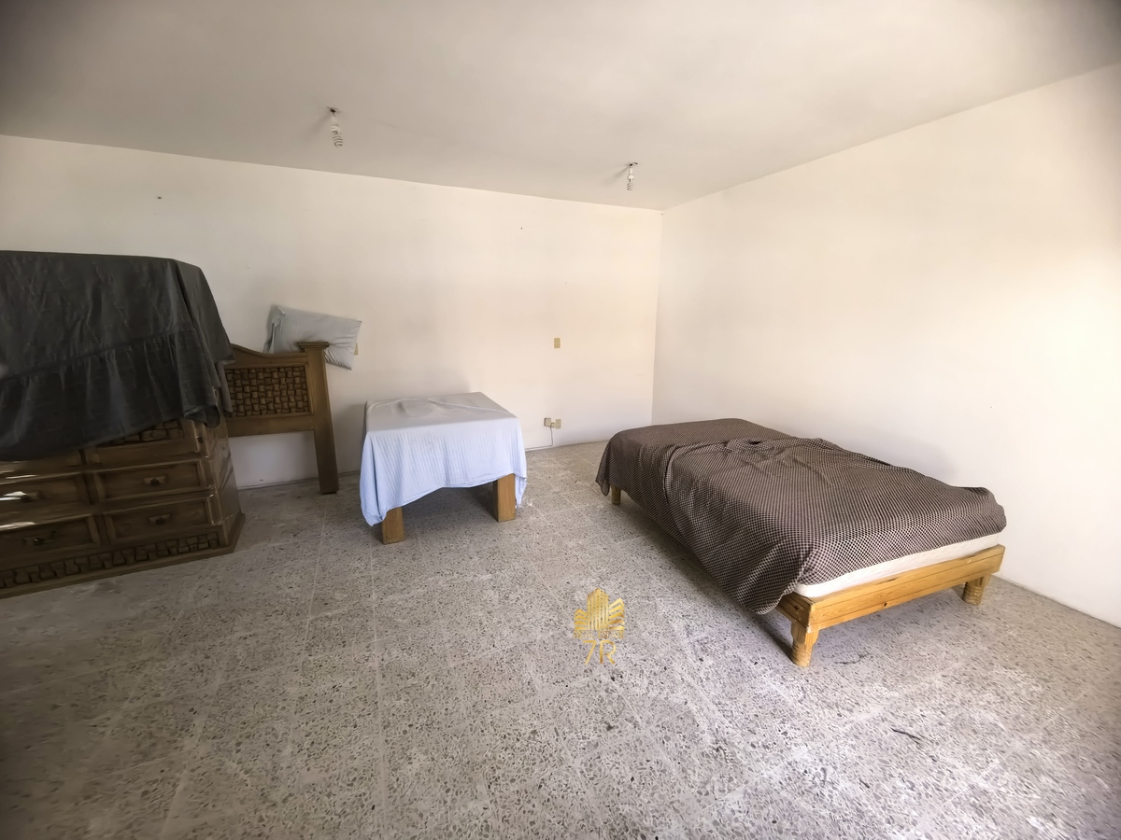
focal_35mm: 13
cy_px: 420
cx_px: 560
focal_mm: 1.95
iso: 640
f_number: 2.2
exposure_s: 1/100
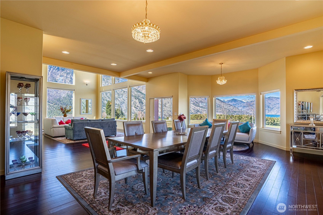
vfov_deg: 73.7
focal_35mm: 16
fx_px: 144
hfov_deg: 96.7
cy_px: 108
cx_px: 162
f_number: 8
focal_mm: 16
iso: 200
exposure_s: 1/2500
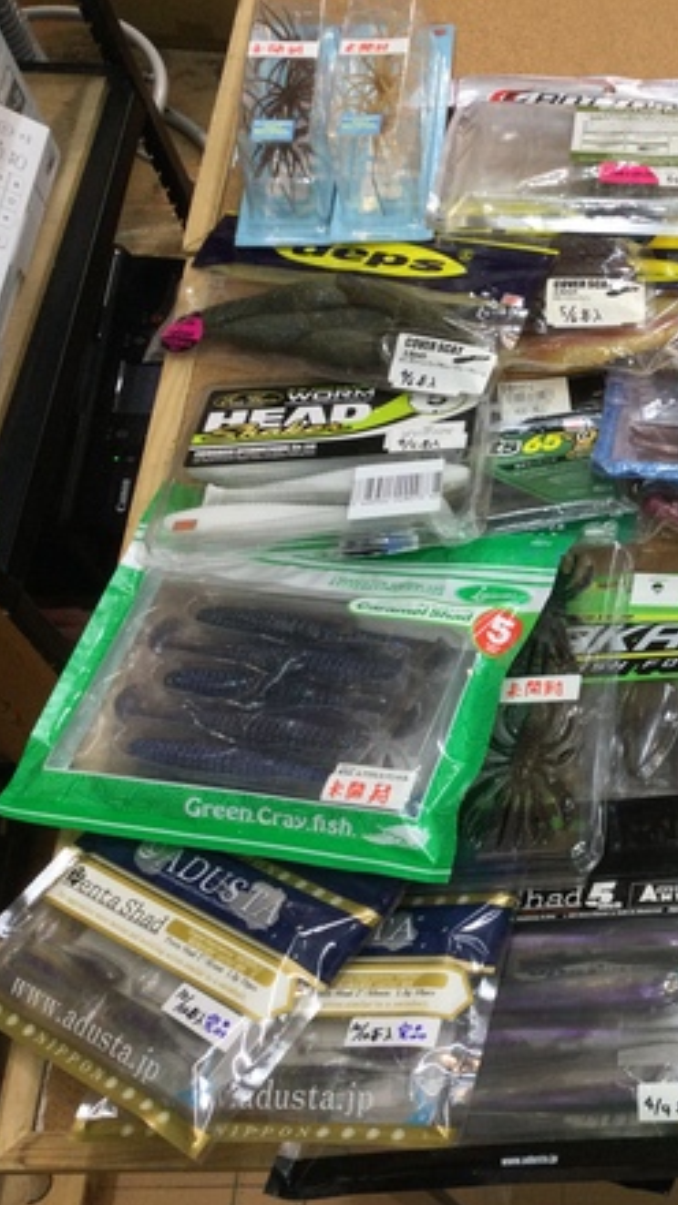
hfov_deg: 23.9
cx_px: 785
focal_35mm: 46
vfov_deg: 44.6
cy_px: 612
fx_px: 1470
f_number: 2.4
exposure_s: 1/40
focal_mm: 3.3
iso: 32
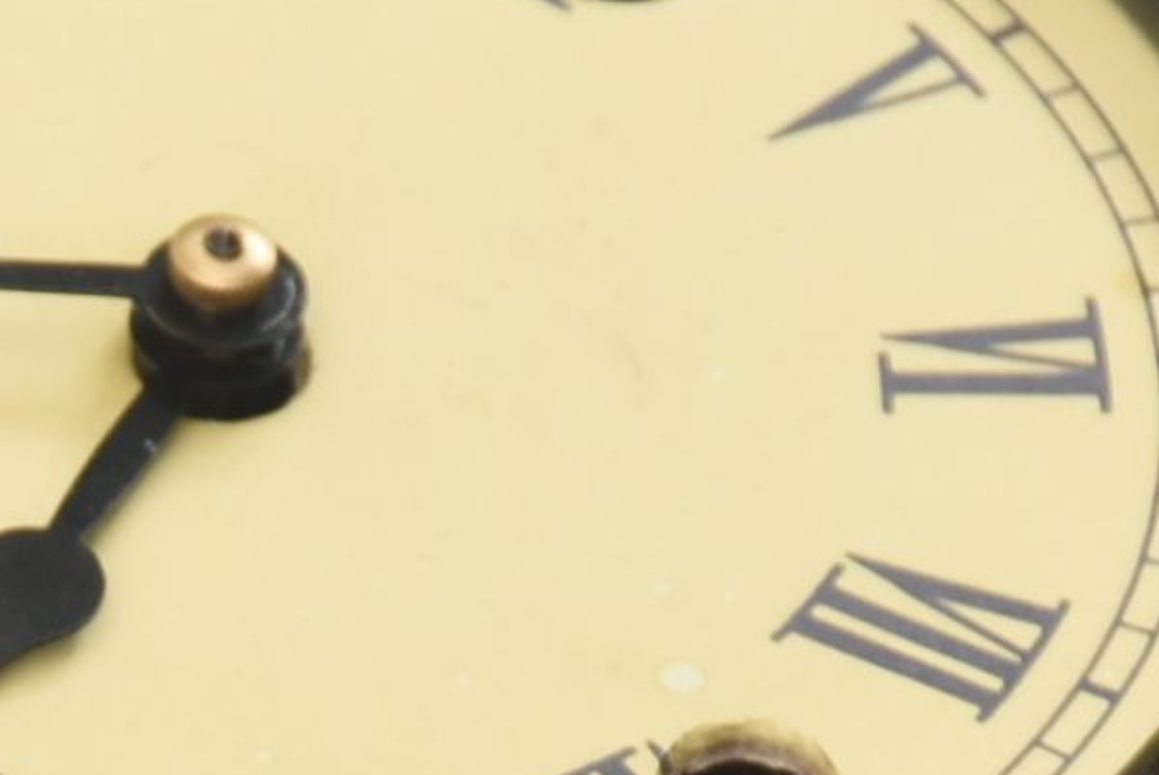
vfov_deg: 1.3
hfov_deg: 2.0
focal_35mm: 1045
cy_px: 1236
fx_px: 33675
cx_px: -478
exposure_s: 1/160
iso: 200
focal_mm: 140
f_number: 9
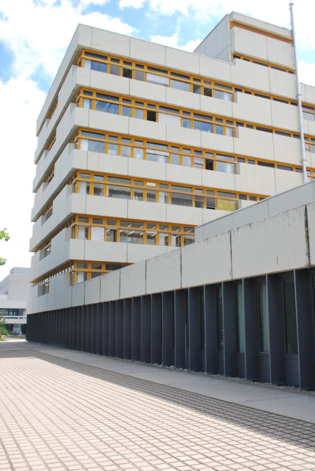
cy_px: 236
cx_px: 158
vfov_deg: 53.1
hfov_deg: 37.0
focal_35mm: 36
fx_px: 471
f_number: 6.3
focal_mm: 24
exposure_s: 1/160
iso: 100
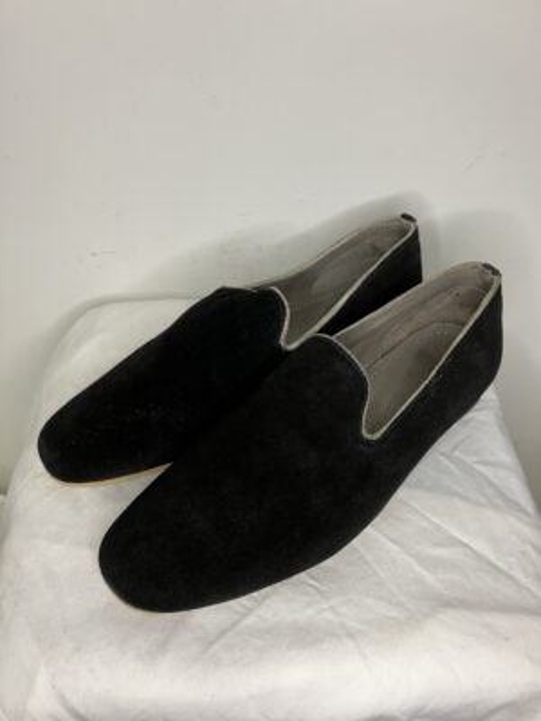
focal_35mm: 28
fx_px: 583
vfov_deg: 63.4
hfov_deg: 49.7
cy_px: 360
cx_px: 270
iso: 50
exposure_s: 1/50
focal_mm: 3.99
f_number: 1.8
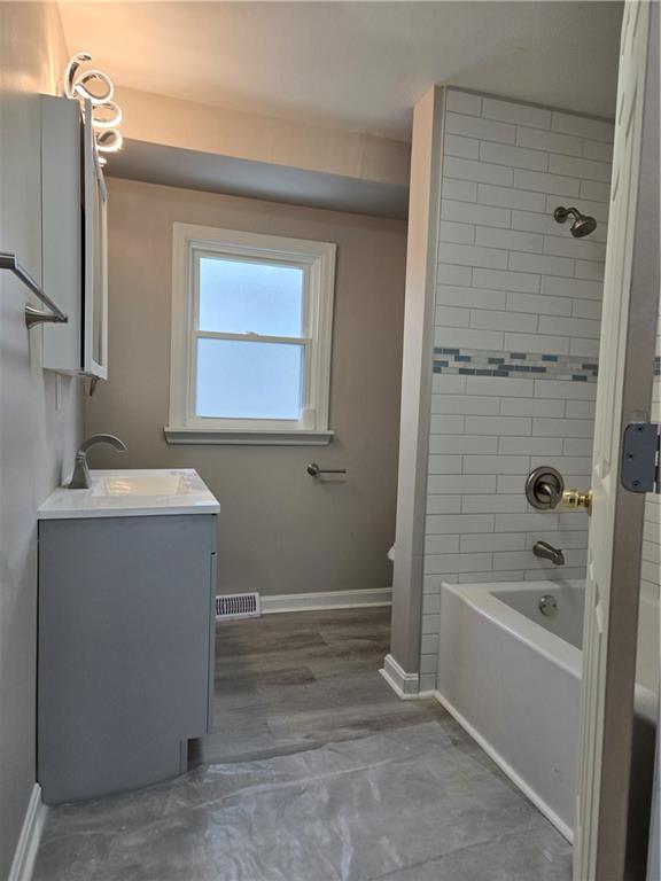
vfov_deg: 73.9
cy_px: 440
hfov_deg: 58.9
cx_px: 330
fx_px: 586
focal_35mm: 23
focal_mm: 5.4
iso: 50
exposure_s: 1/120
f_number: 1.8
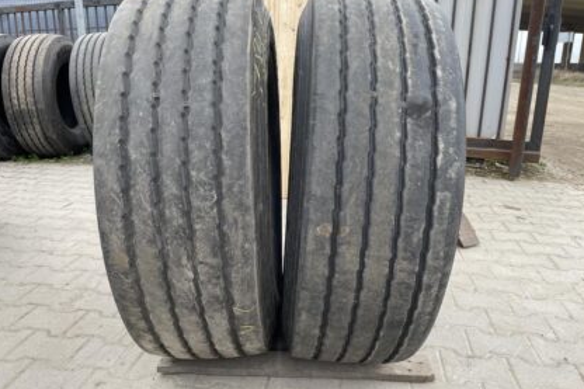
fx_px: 454
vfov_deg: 46.4
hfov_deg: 65.5
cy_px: 193
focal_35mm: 28
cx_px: 295
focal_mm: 4.2
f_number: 1.6
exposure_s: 1/329
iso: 32
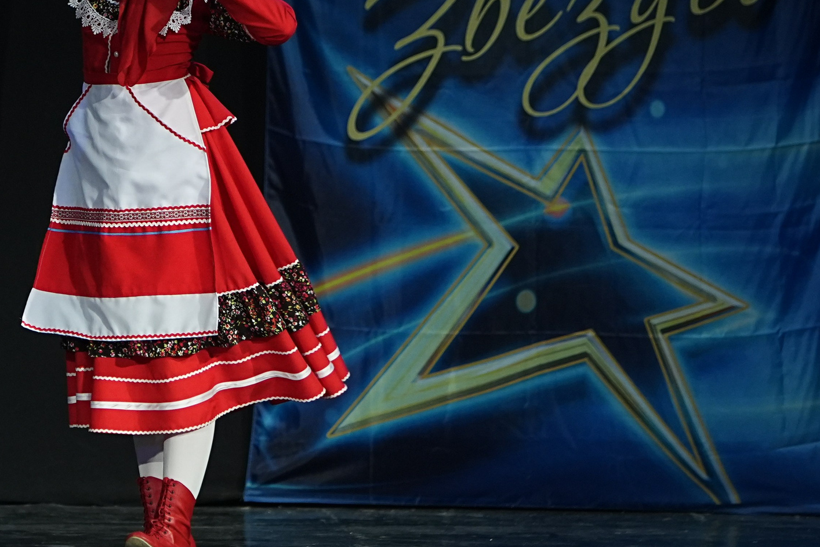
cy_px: 155
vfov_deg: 3.4
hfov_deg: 5.1
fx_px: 9157
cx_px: 114
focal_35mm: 402
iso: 1250
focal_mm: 148
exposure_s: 1/320
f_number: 2.8
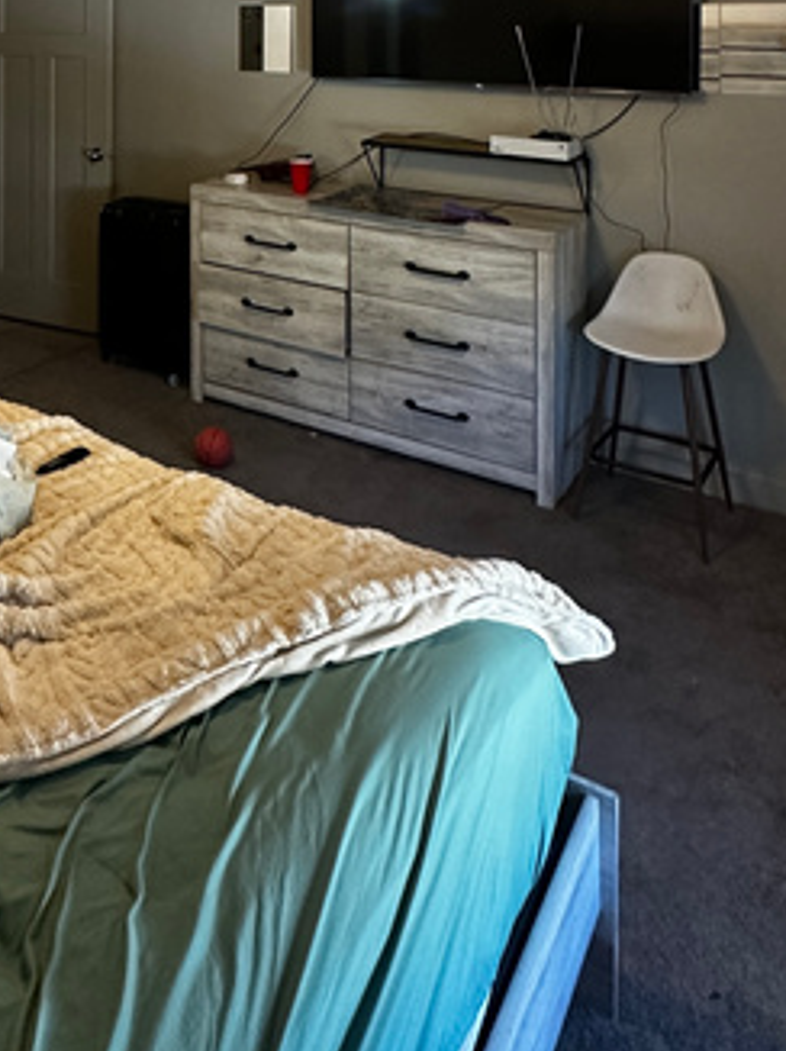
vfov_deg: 47.3
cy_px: 32
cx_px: 158
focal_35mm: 33
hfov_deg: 41.1
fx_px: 1000
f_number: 2.2
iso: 400
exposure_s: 1/60
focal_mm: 2.22
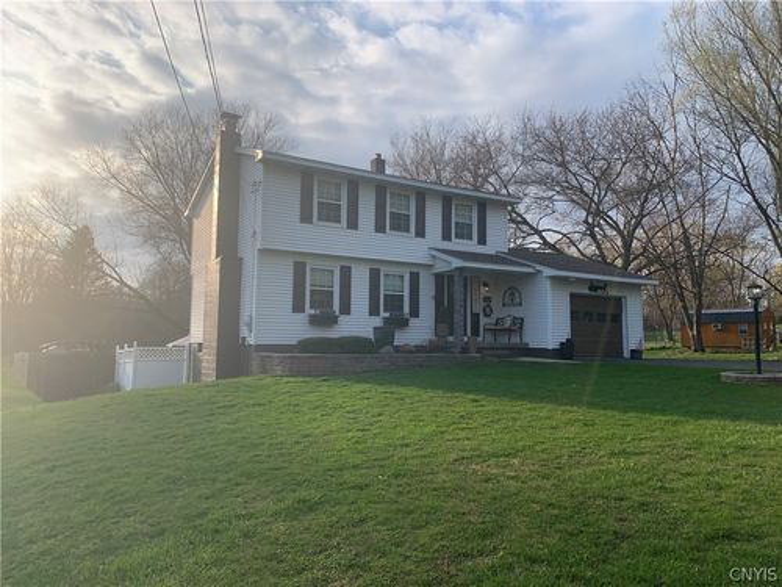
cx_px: 391
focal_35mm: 26
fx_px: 587
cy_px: 294
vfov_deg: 53.1
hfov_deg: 67.3
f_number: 1.8
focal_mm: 4.25
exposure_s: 1/1490
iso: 25
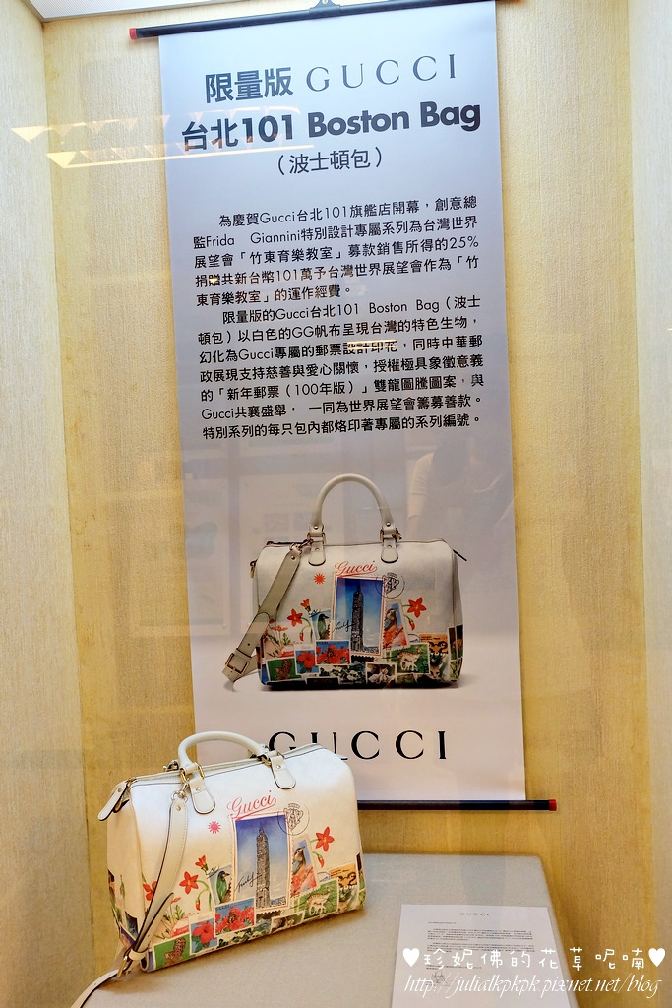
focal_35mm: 32
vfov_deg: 58.7
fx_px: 896
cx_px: 336
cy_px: 504
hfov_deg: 41.1
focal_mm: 21.1
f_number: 5
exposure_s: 1/40
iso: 1000
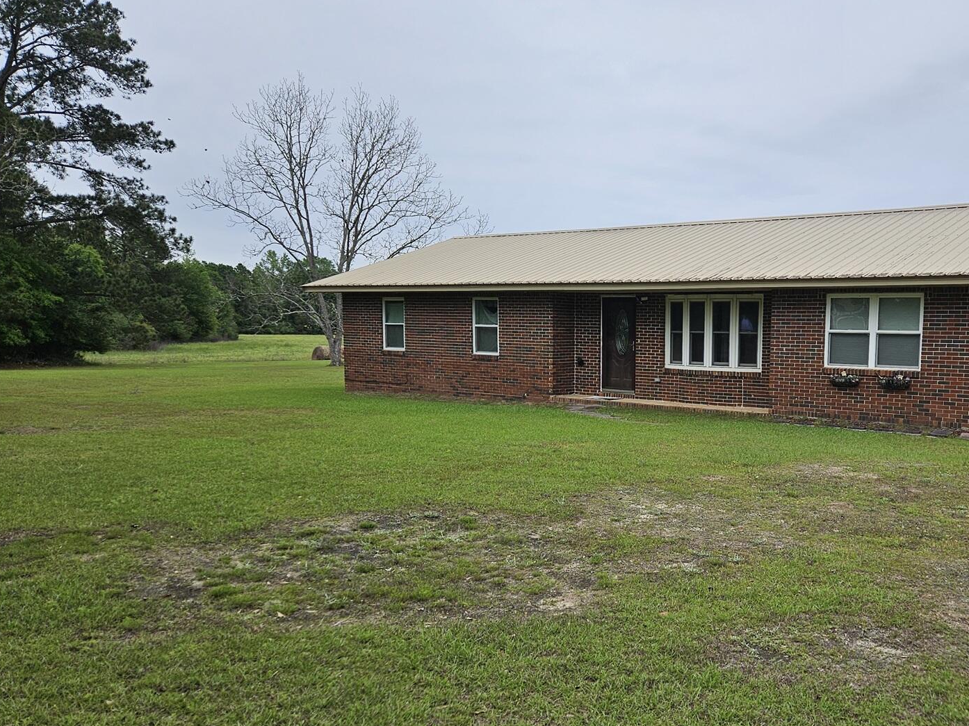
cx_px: 674
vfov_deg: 42.8
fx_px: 924
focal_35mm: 33
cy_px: 415
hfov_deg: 53.8
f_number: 1.8
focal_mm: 5.4
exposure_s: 1/1593
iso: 25
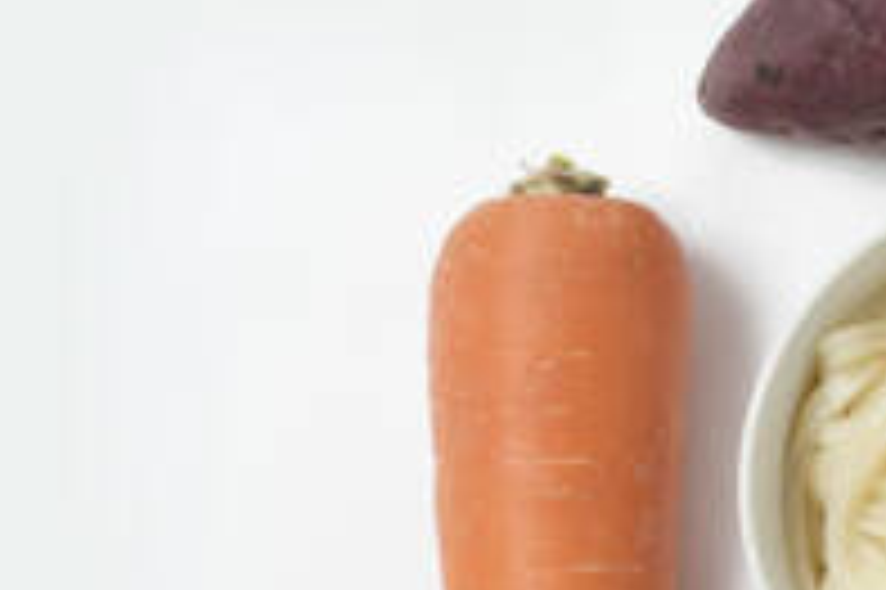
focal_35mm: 195
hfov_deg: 10.2
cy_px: 525
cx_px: 1354
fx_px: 4795
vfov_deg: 7.0
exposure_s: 1/125
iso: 400
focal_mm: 60
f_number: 22
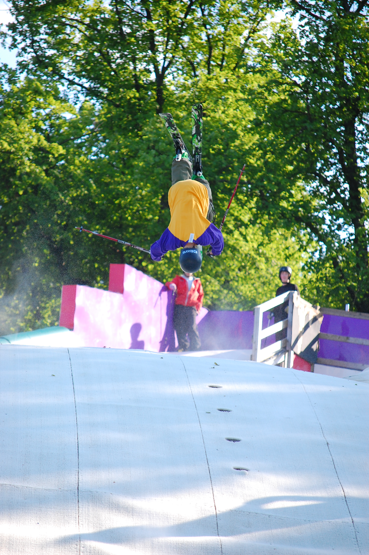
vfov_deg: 10.2
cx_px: 184
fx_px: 3119
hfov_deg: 6.8
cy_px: 278
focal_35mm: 202
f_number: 5.6
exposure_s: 1/500
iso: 400
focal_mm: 135
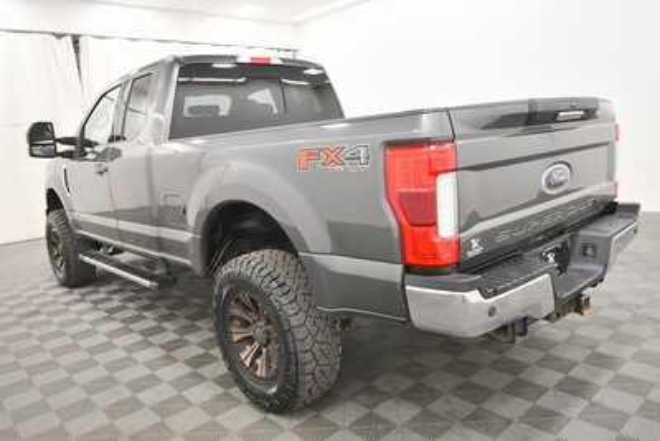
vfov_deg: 48.0
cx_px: 330
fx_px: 495
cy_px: 220
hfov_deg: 67.4
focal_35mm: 27
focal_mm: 18
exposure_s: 1/125
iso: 1800
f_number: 5.6
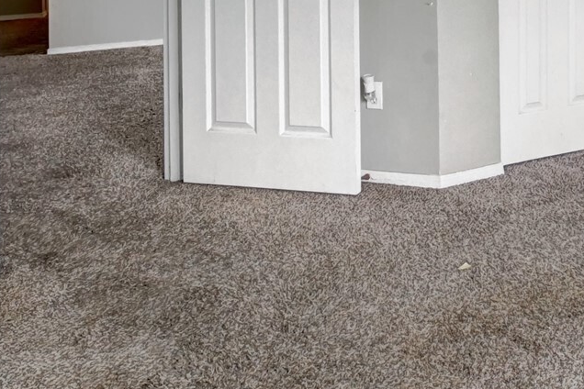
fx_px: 649
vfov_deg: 29.0
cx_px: 552
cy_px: -76
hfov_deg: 43.2
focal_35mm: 40
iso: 3200
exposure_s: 1/13
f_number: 11
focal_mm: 10
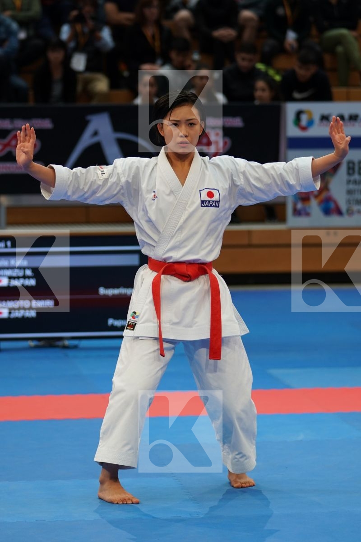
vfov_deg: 11.9
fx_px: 2587
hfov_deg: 8.0
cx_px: 180
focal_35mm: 172
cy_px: 271
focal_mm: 115
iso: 640
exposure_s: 1/500
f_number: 2.8
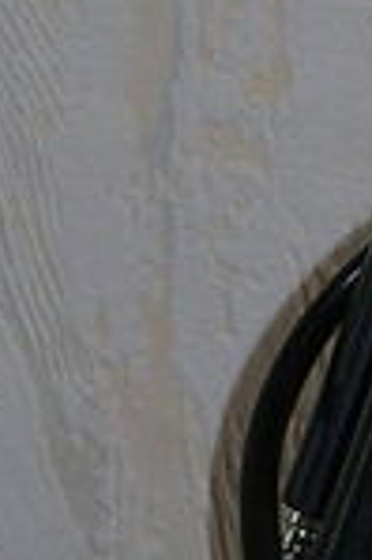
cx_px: 417
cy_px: 395
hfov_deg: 5.8
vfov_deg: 8.7
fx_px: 3682
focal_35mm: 237
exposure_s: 1/60.1
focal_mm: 5.7
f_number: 2.9
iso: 50
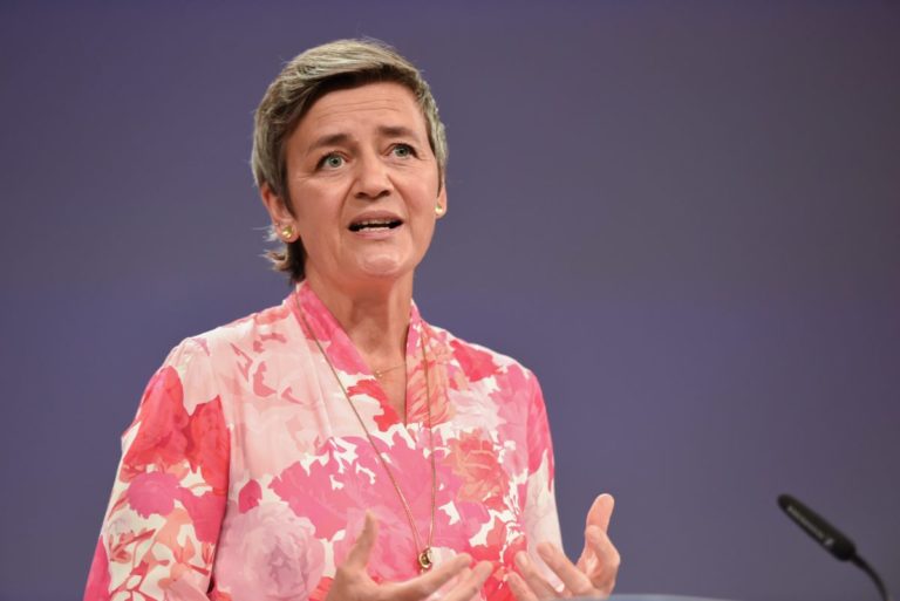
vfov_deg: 8.3
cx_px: 450
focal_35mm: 165
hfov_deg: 12.4
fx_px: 4127
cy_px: 300
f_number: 3.5
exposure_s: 1/160
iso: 1250
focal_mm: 165
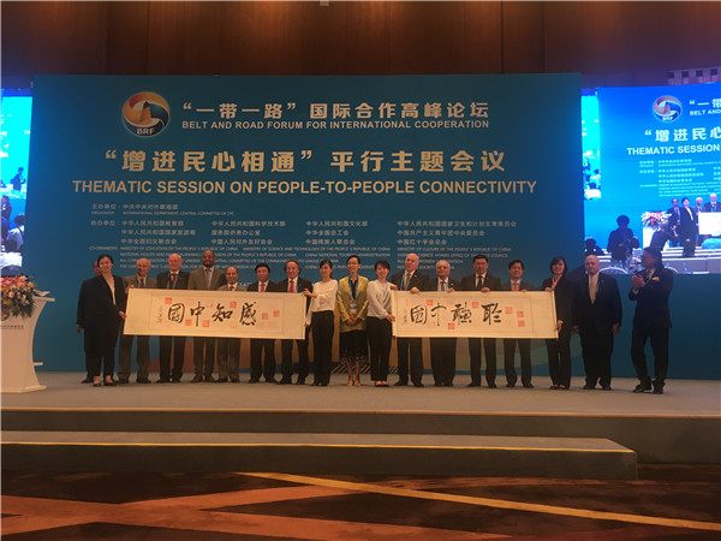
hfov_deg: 61.7
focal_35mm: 29
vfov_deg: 48.2
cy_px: 270
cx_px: 360
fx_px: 604
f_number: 2.2
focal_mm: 4.15
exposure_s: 1/33
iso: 50
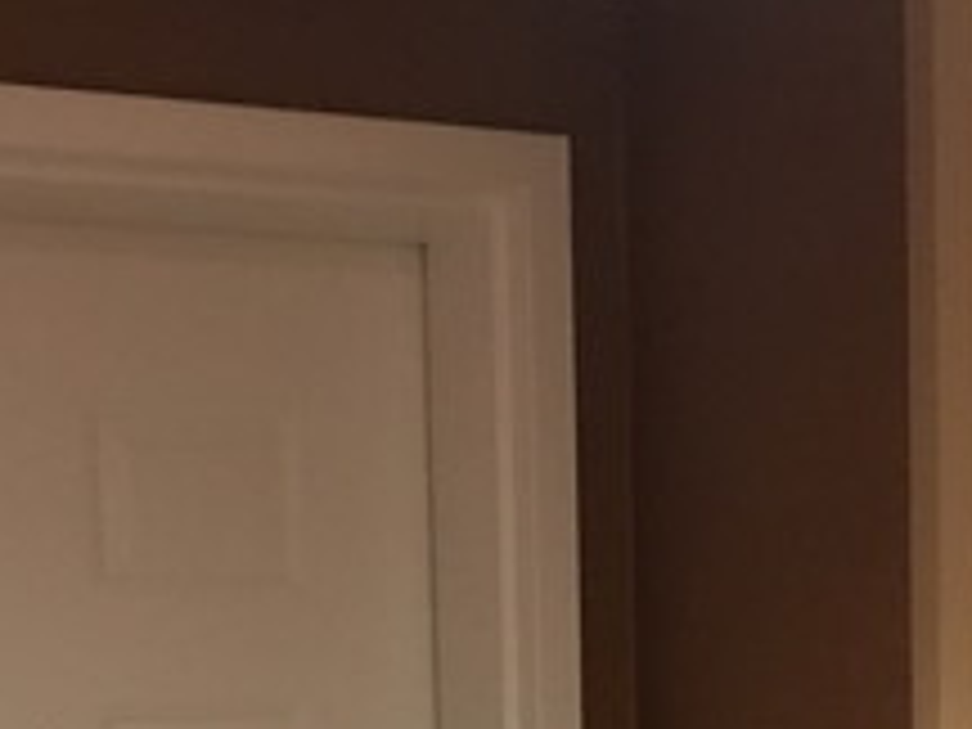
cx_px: 279
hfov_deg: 23.4
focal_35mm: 83
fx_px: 2331
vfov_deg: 16.3
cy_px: 1071
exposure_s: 1/5
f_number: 1.8
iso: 80
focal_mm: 3.99
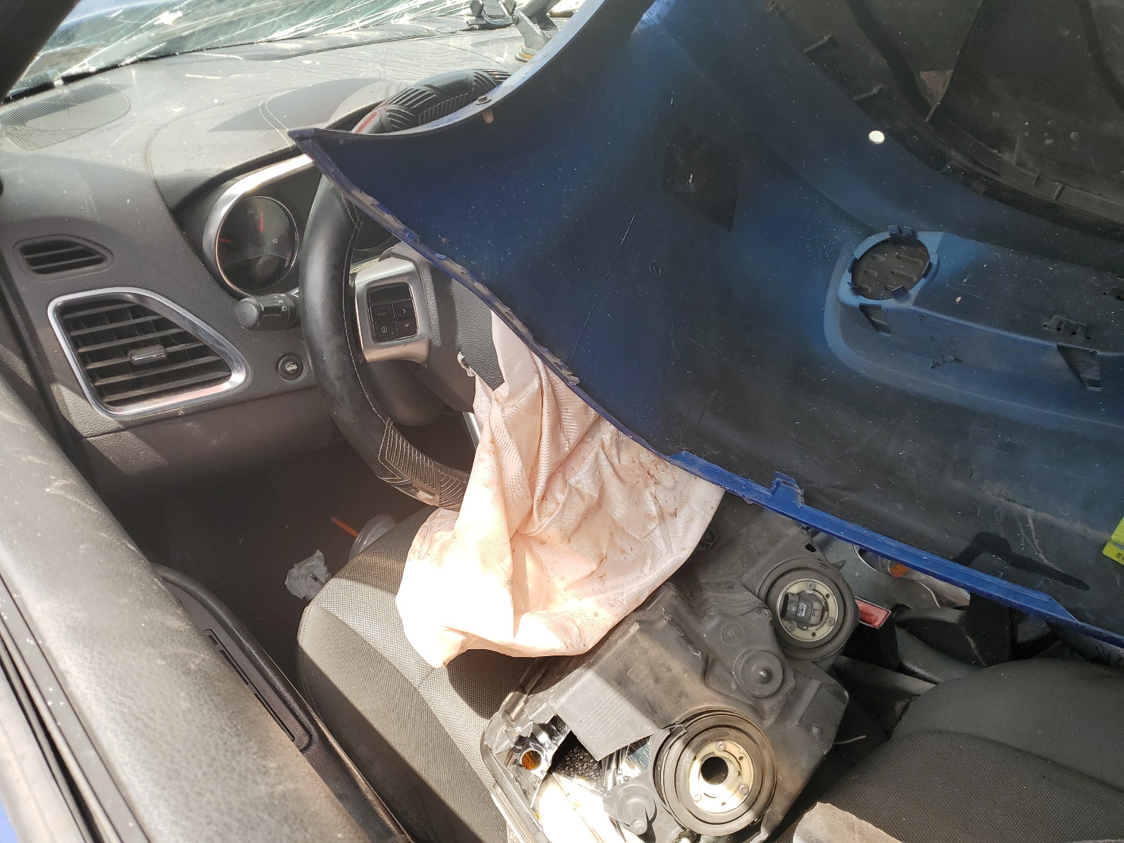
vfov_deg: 53.1
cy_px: 422
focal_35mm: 26
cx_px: 562
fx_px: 844
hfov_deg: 67.3
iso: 50
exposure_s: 1/500
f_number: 1.5
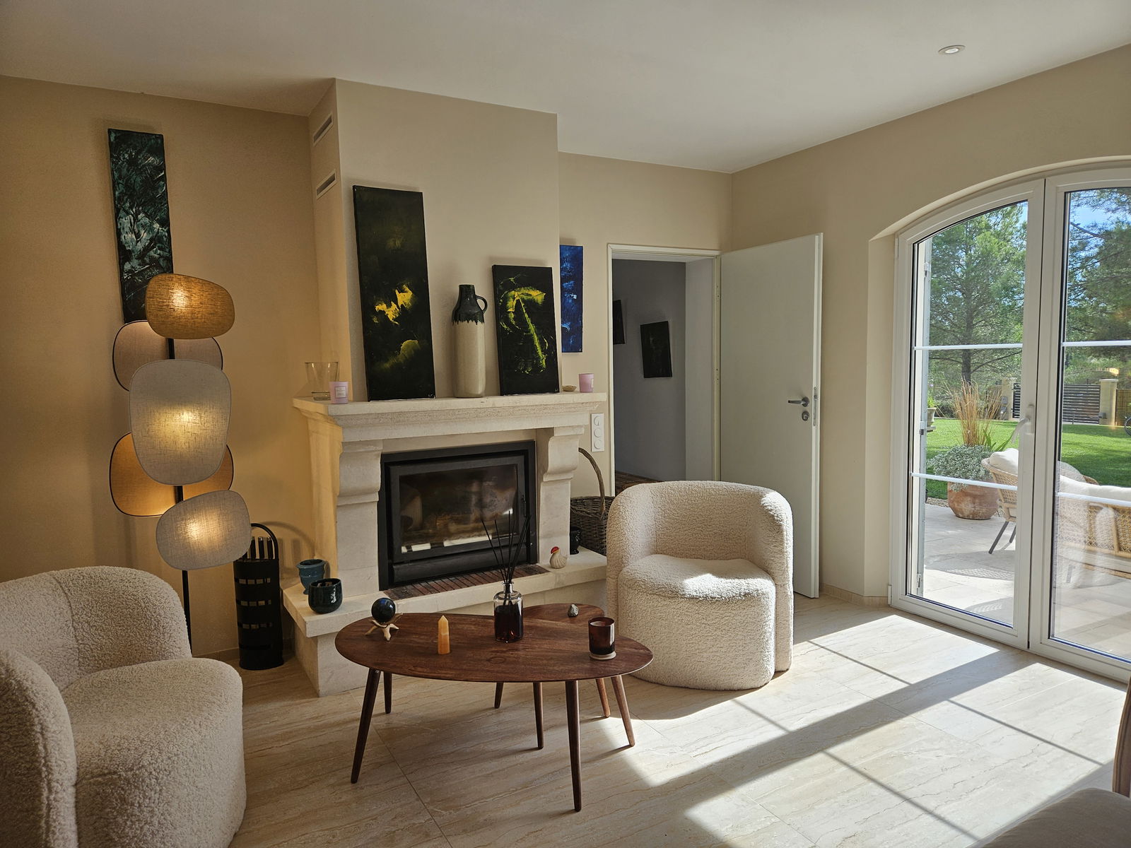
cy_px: 424
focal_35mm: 23
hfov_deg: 73.9
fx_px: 751
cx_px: 566
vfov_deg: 58.9
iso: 25
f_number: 1.8
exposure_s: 1/287
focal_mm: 5.4
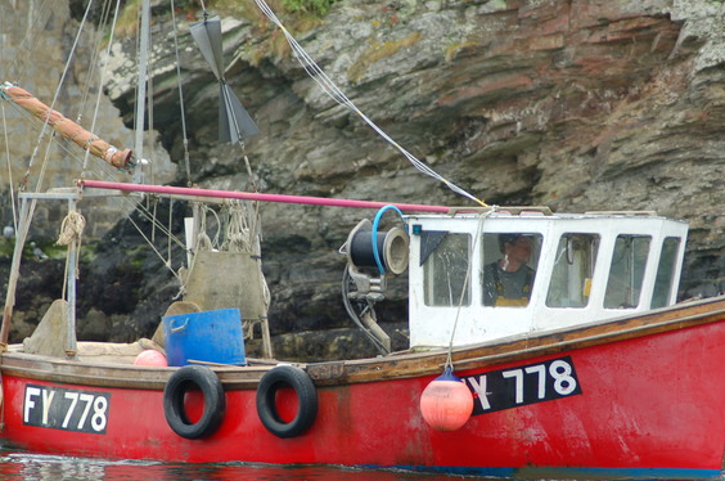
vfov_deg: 3.9
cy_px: 275
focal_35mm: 354
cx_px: 400
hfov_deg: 5.8
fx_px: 7117
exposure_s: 1/250
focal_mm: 190
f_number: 5.6
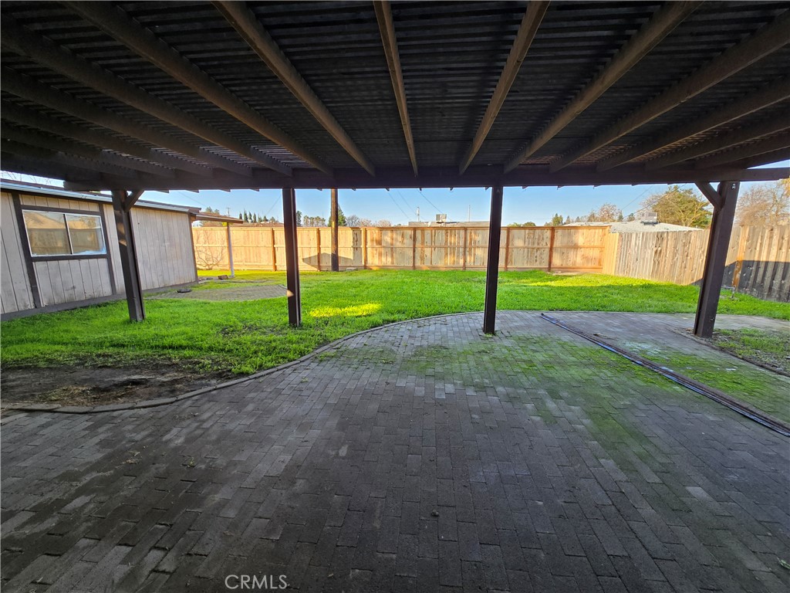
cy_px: 296
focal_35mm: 13
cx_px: 395
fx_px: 297
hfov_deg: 106.2
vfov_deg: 89.9
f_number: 2.2
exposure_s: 1/191
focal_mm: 2.2
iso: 50
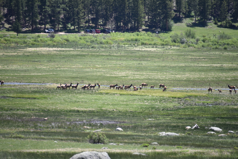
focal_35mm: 300
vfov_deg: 4.6
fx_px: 1984
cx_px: 119
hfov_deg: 6.9
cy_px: 80
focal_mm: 300
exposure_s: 1/640
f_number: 5.6
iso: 280
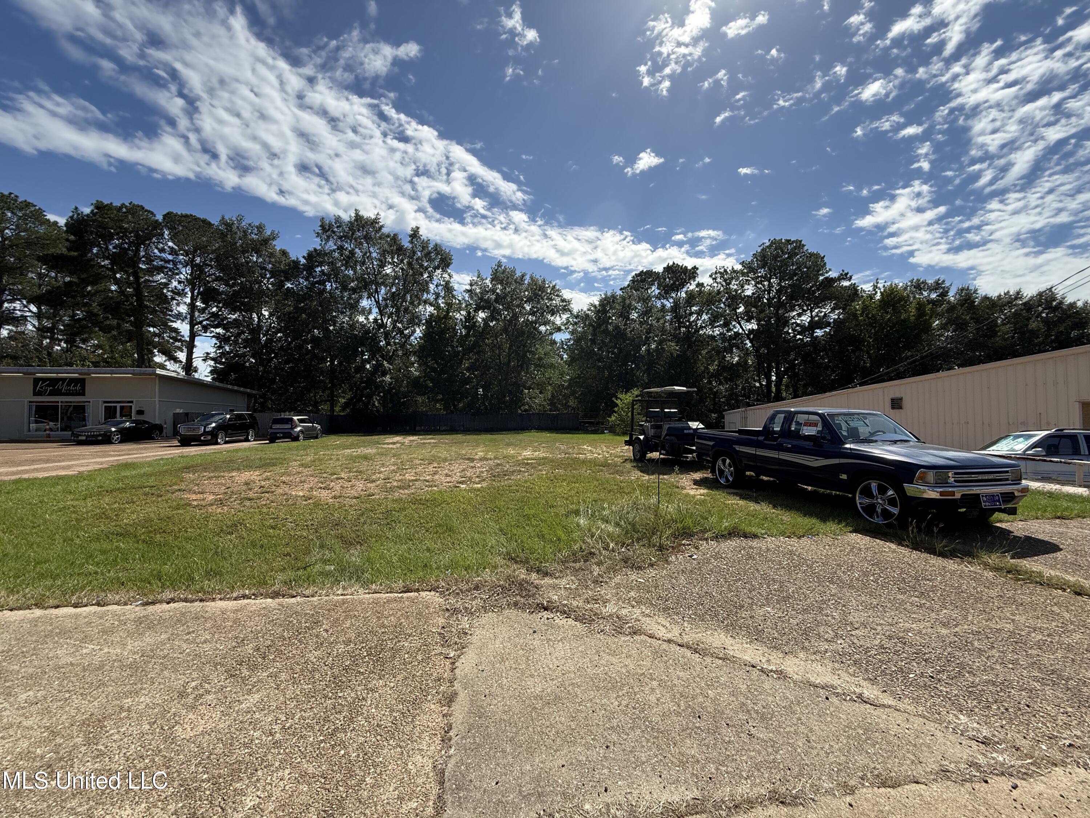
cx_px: 545
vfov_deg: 85.7
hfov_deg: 102.1
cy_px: 409
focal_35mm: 14
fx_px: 441
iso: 80
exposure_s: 1/2506
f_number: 2.2
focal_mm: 2.22
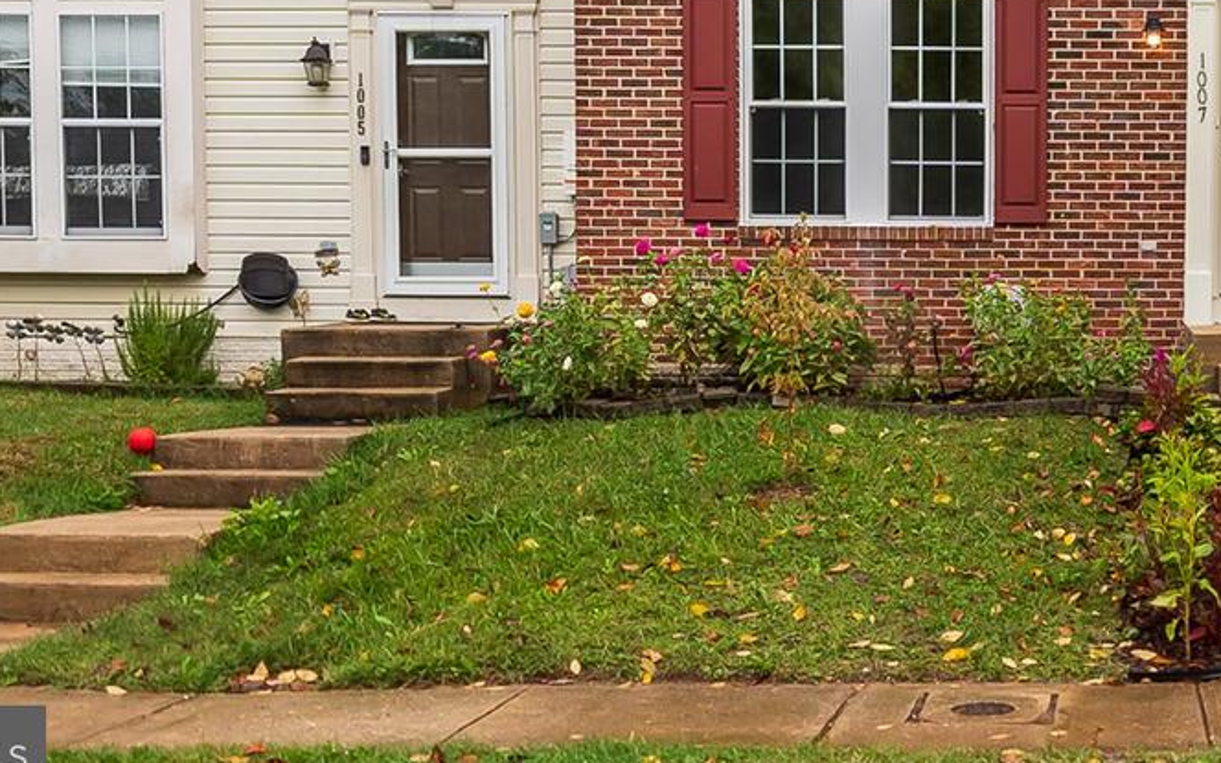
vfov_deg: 27.8
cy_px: -82
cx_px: 1083
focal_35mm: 42
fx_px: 1398
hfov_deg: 43.4
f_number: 9
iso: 320
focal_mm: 19
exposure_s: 1/125
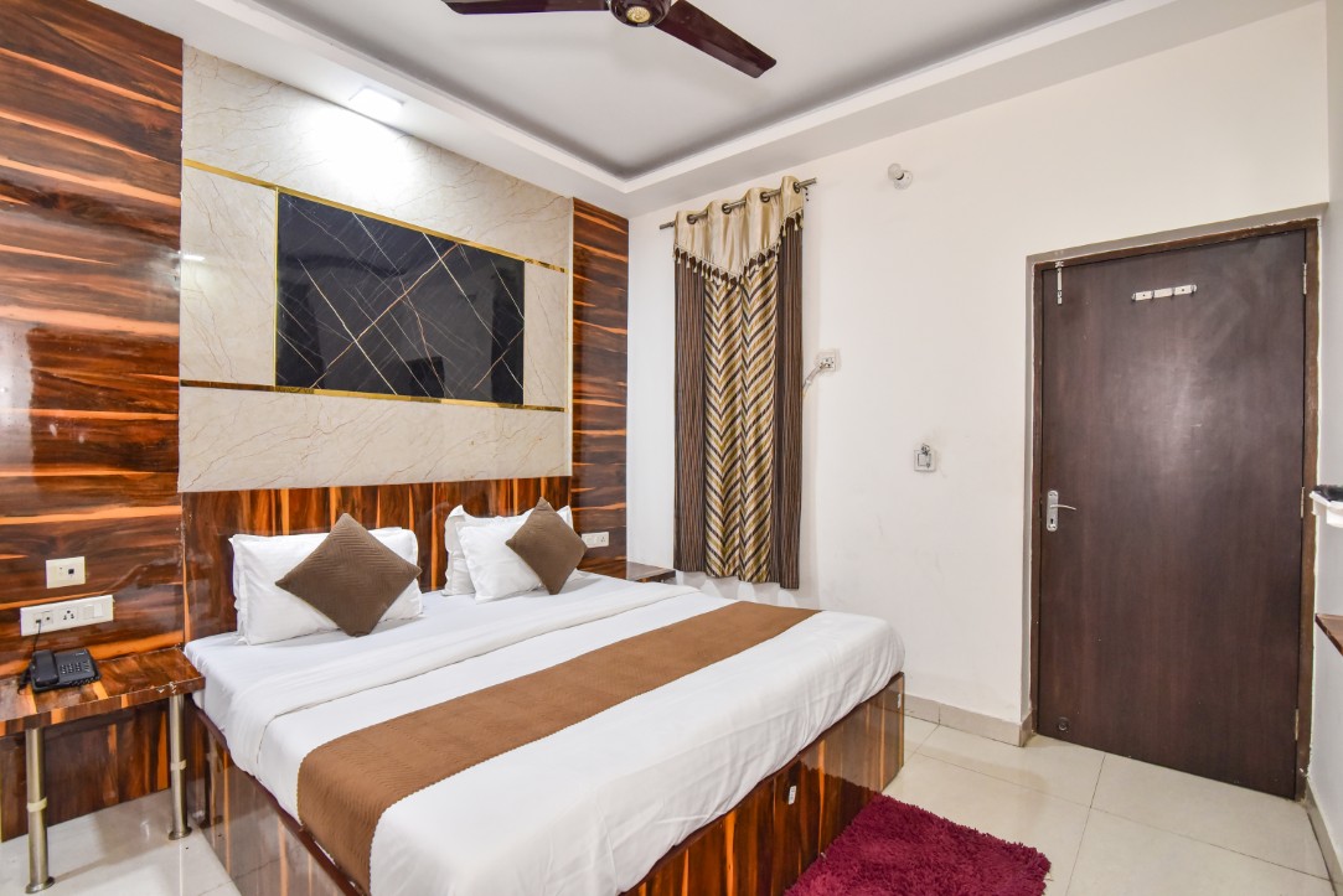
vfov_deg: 73.8
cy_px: 448
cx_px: 672
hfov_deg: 96.7
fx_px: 597
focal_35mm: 16
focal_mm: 16
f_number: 7.1
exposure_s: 1/50
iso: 2000
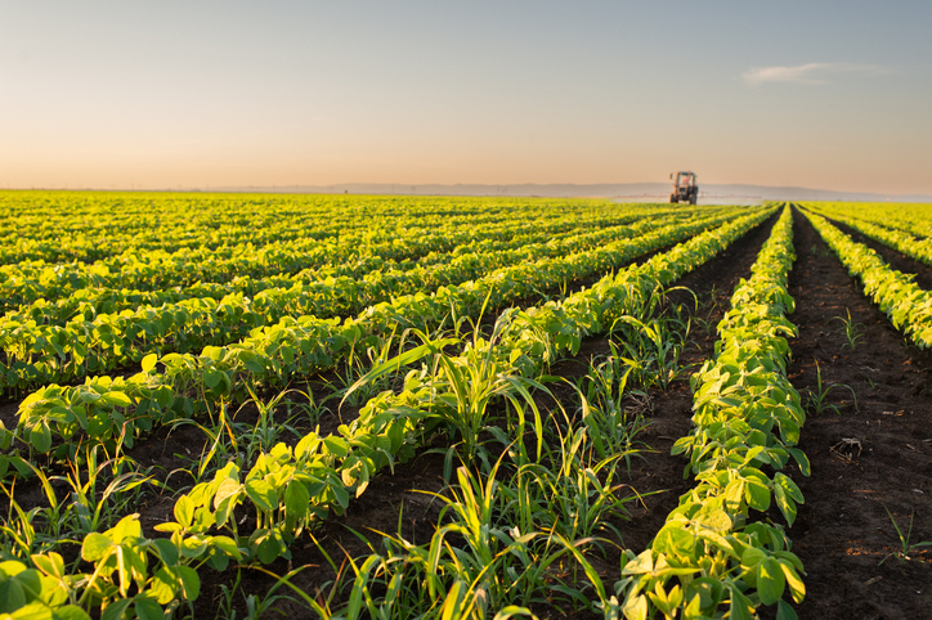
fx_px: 906
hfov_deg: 54.5
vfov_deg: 37.8
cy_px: 310
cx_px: 466
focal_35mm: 35
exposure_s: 1/800
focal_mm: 35
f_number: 5.6
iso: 800
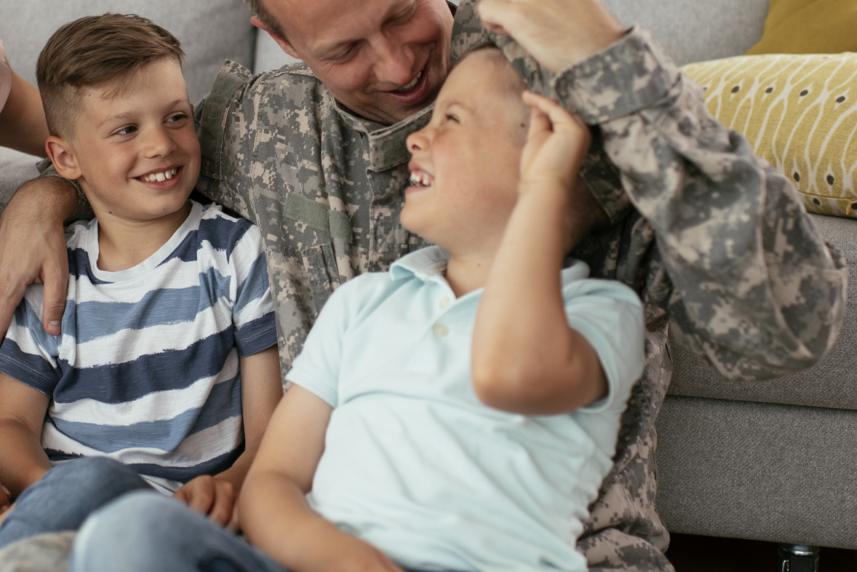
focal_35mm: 63
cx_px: 278
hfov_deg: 31.6
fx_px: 1500
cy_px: 168
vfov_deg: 21.5
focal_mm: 35
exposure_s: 1/400
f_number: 2
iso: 250
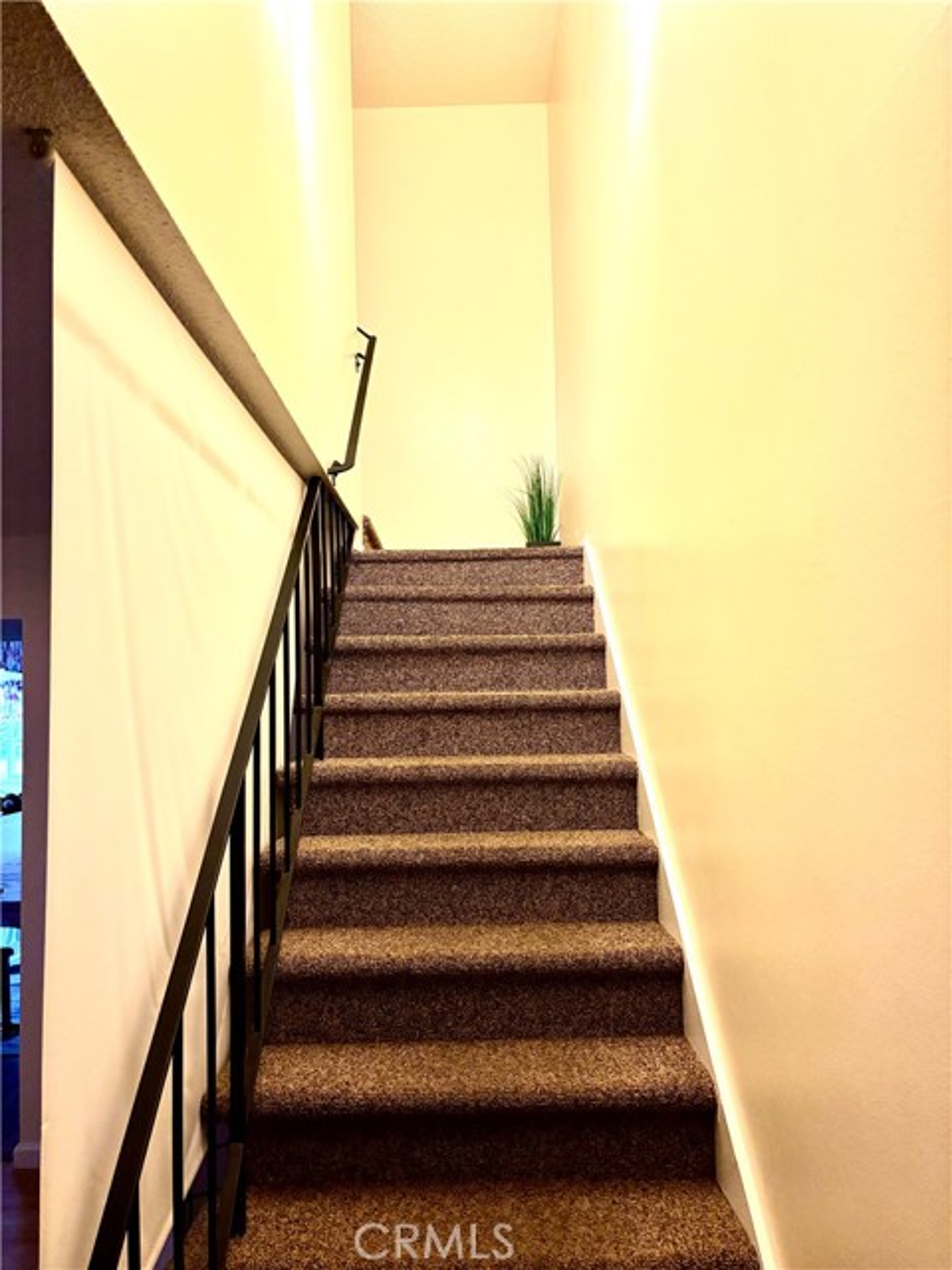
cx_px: 476
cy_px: 635
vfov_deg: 67.3
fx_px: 953
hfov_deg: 53.1
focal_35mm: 26
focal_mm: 5.96
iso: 320
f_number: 1.6
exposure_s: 1/60
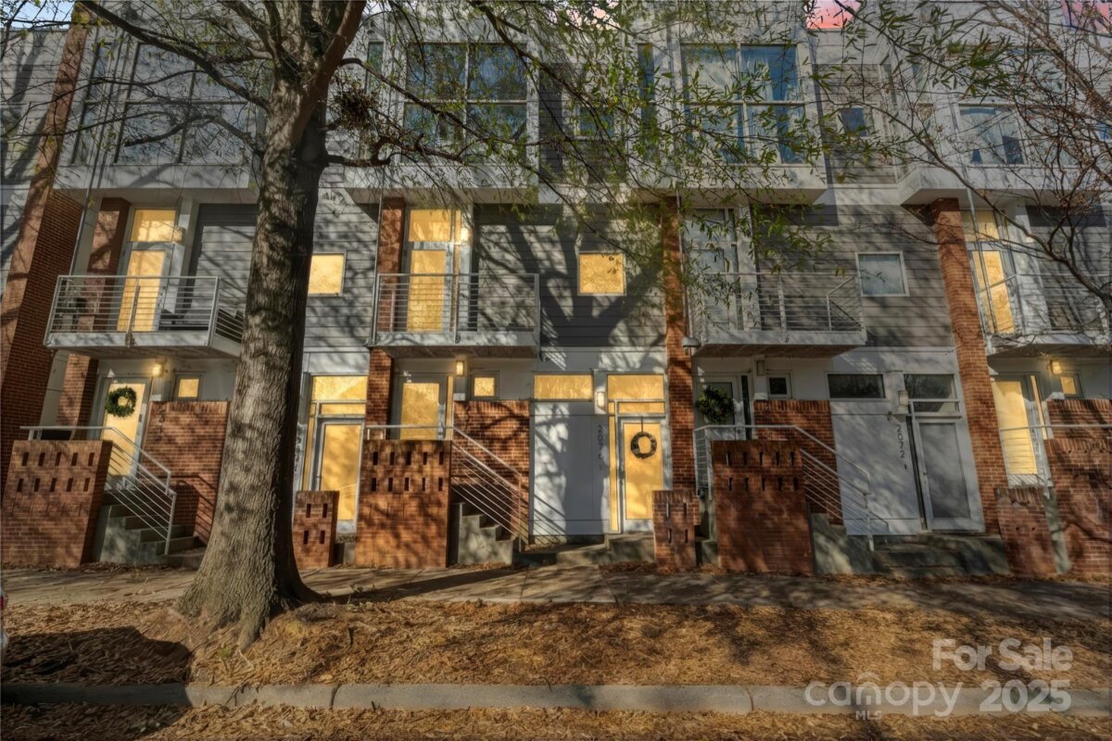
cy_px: 370
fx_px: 494
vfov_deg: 73.7
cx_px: 556
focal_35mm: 16
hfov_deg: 96.7
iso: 100
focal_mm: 16
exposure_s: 1/50
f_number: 8
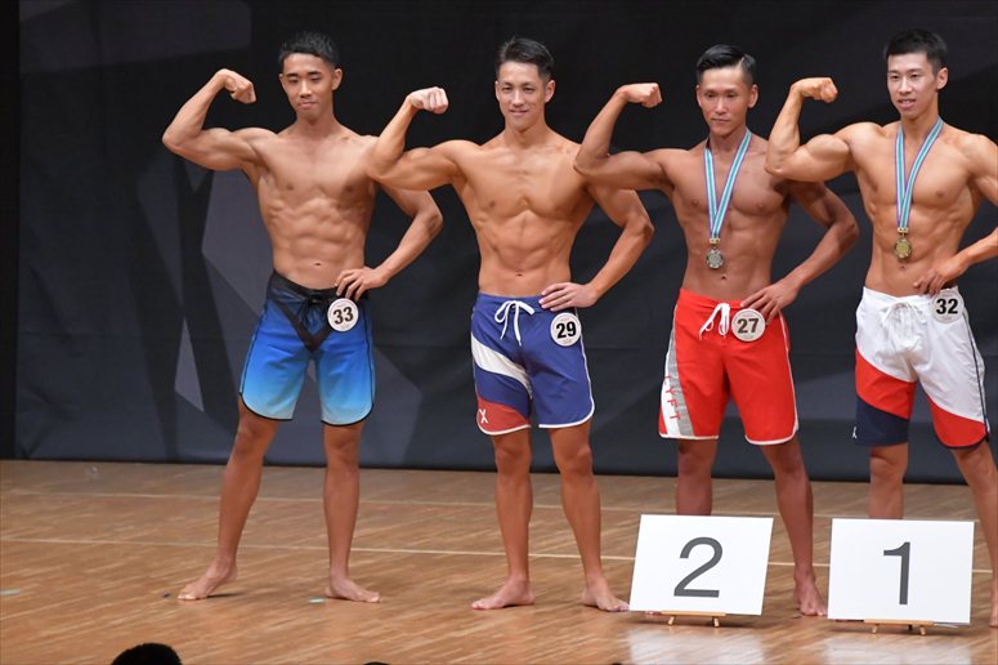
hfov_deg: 7.2
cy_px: 332
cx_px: 499
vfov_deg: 4.8
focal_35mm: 285
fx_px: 7897
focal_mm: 190
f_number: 5.6
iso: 6400
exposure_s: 1/400
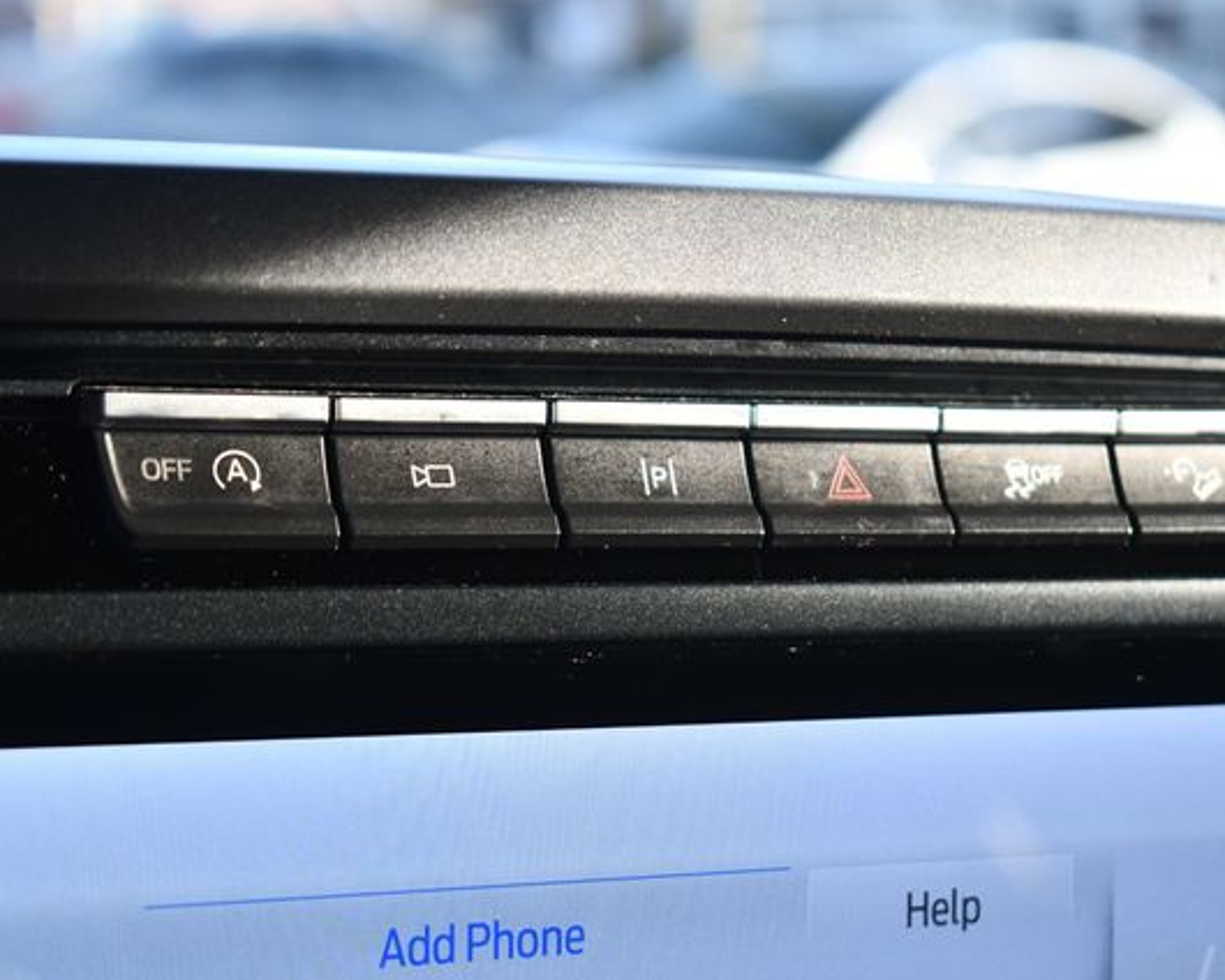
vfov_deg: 18.1
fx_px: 3082
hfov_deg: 22.5
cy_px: 490
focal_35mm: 85
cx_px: 656
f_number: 5.6
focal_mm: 50
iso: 400
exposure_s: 1/250
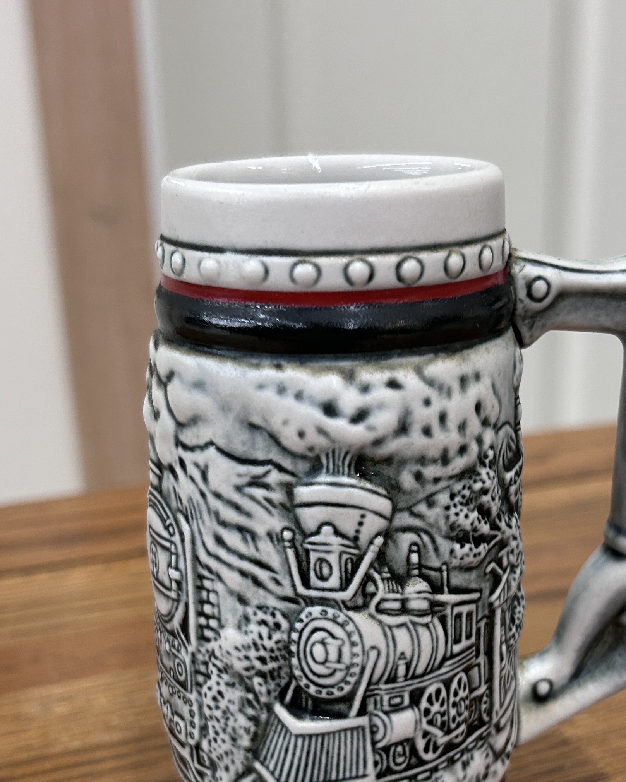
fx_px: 834
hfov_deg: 40.9
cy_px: 533
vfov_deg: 49.2
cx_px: 387
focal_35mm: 36
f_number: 1.5
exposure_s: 1/120
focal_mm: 5.7
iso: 125
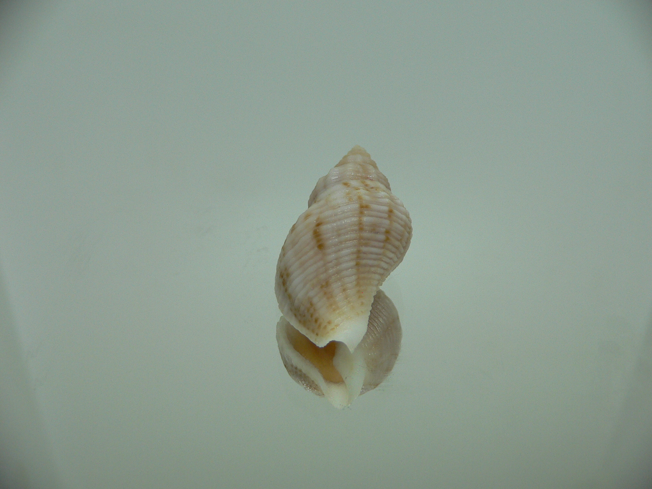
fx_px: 659
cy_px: 244
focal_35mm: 35
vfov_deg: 40.7
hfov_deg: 52.6
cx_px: 326
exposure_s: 1/60
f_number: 2.8
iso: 100
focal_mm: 4.6
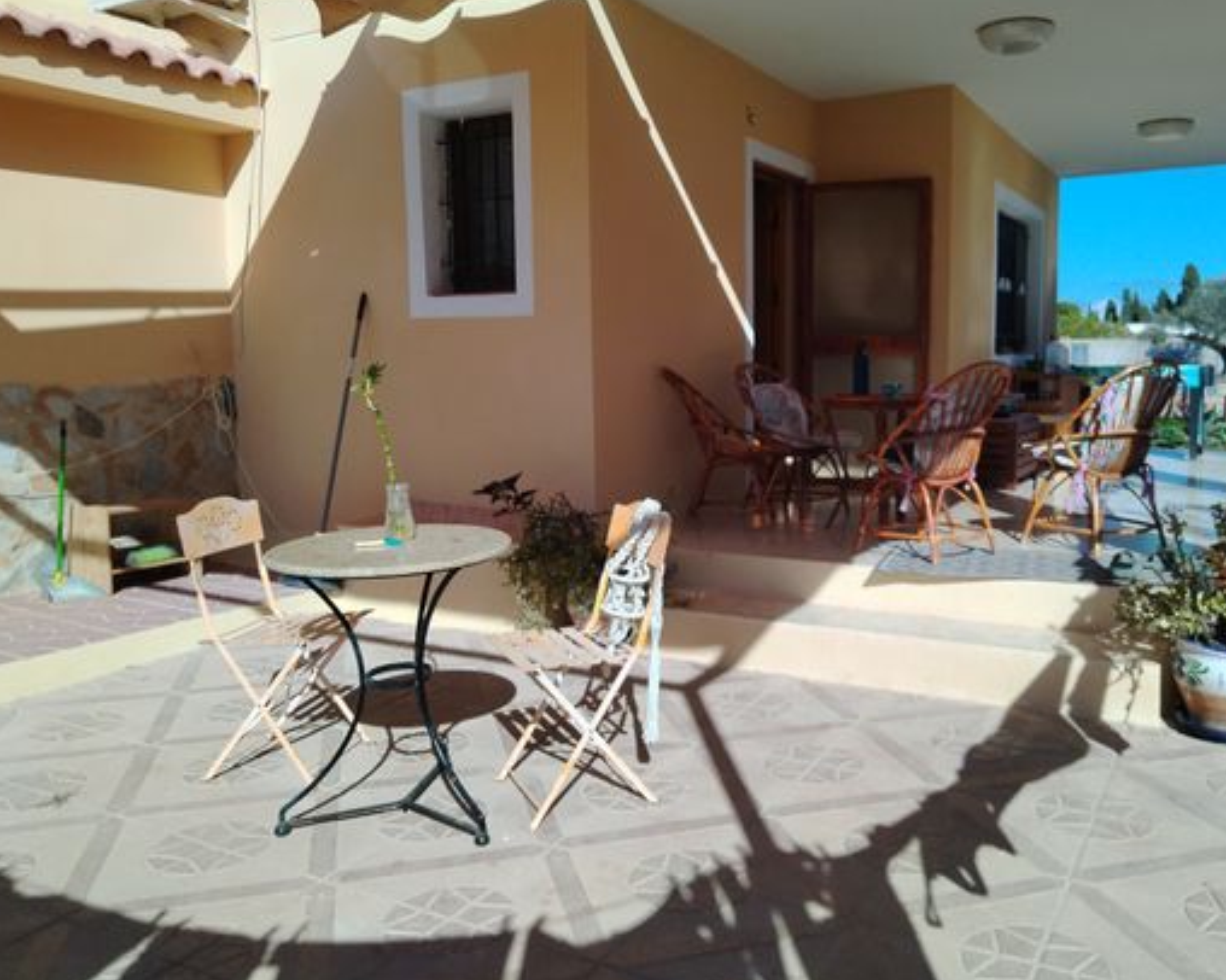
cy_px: 454
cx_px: 676
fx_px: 1088
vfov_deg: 48.4
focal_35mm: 30
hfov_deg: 58.7
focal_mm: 4.25
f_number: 1.8
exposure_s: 1/2026
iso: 100
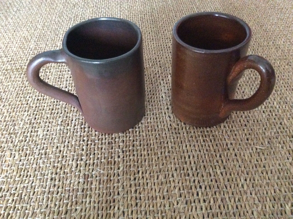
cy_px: 110
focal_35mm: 32
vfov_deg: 44.1
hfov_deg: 56.9
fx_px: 270
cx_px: 146
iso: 640
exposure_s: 1/17
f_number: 2.4
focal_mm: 3.3
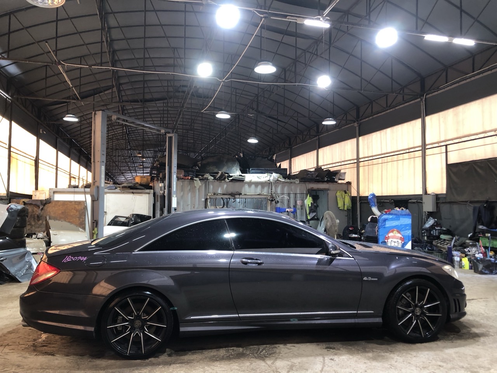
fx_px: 402
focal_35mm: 28
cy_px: 186
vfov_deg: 49.7
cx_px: 248
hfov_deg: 63.4
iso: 40
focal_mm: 3.99
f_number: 1.8
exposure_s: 1/20
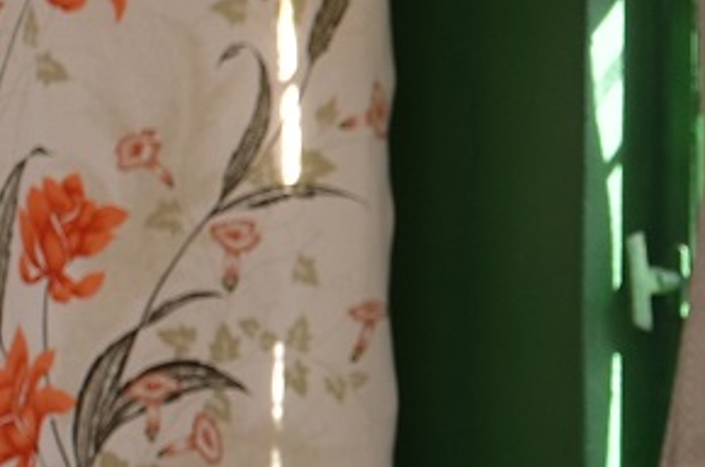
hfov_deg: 10.8
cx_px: 1254
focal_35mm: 179
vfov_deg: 7.6
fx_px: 3490
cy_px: 497
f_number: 3.8
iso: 220
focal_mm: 23
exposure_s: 1/125
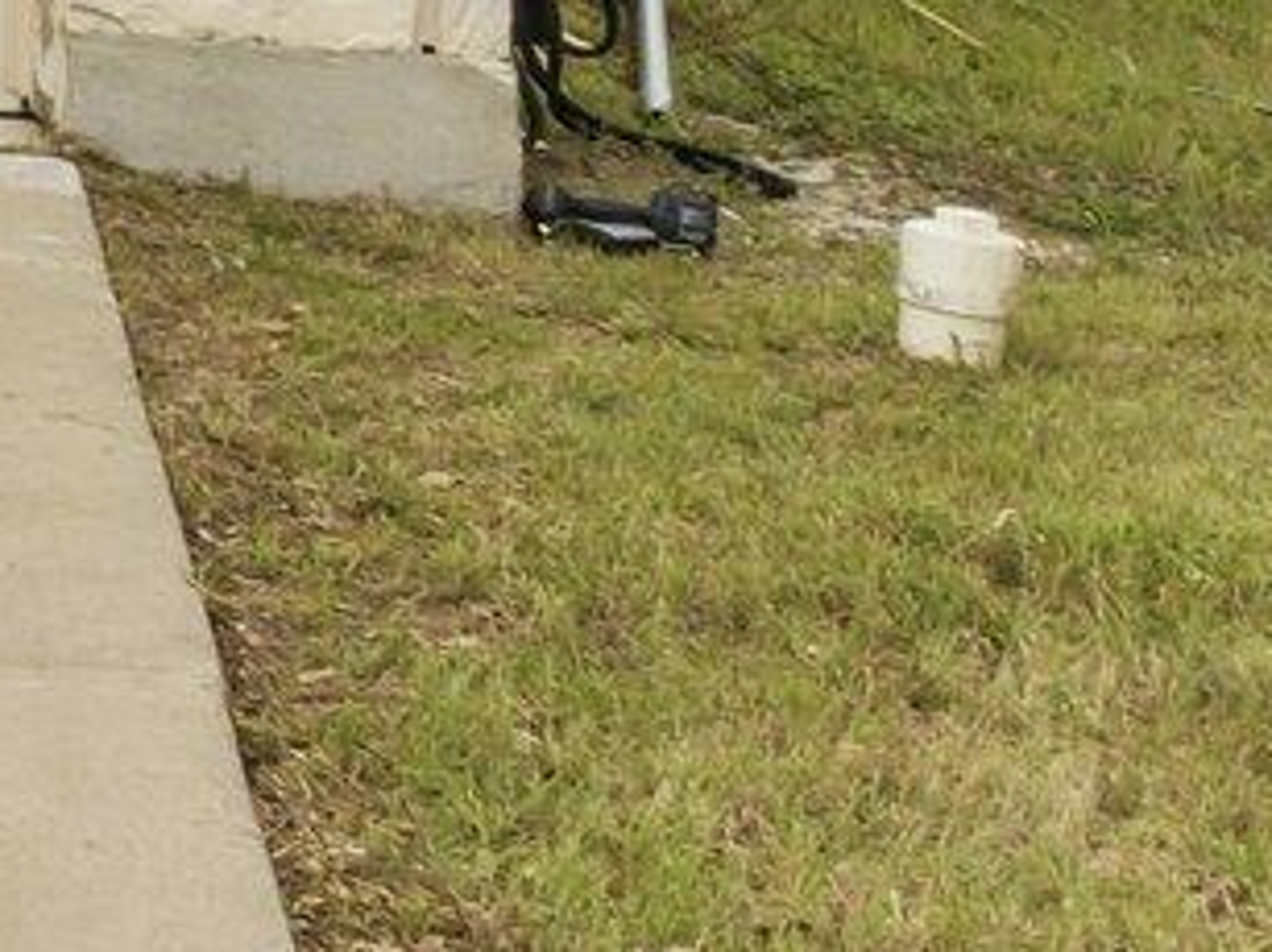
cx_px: -2863
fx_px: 5877
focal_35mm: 160
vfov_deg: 8.6
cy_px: -1165
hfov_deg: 9.2
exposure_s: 1/1250
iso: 140
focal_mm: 12.29
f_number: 2.8
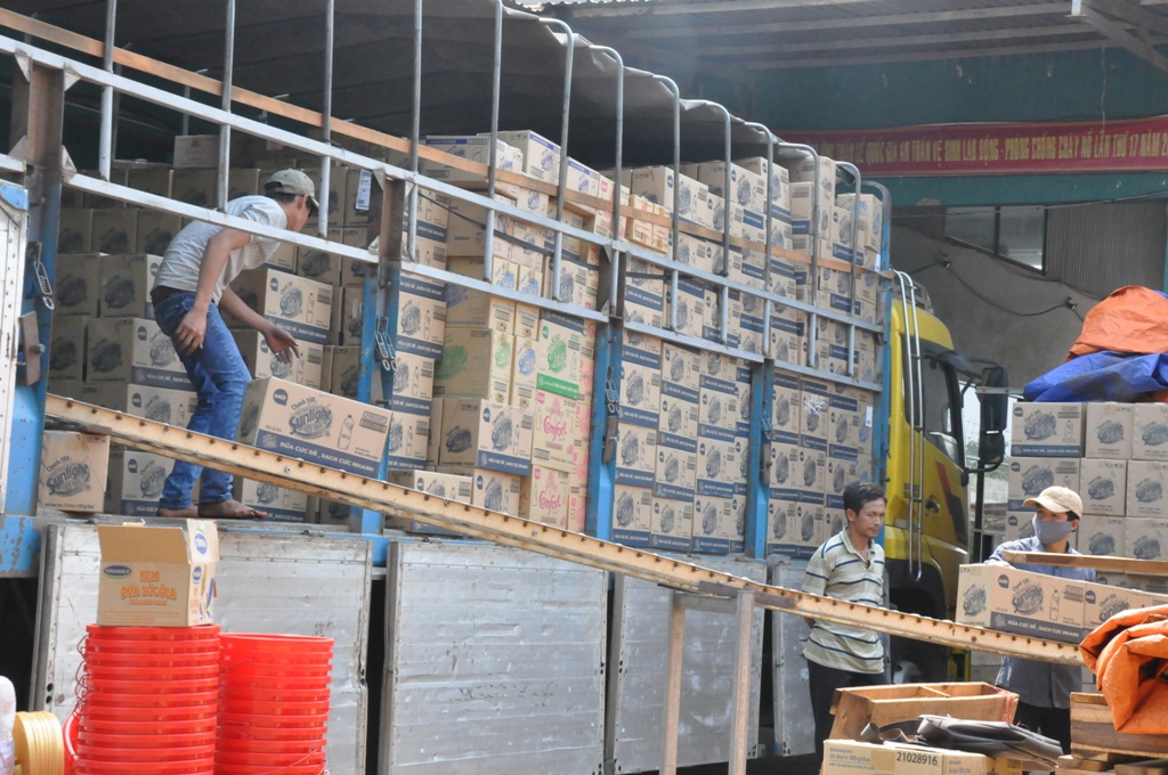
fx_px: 2333
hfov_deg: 28.1
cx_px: 584
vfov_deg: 18.9
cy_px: 388
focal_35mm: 72
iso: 3200
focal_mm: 48
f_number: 13
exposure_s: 1/640
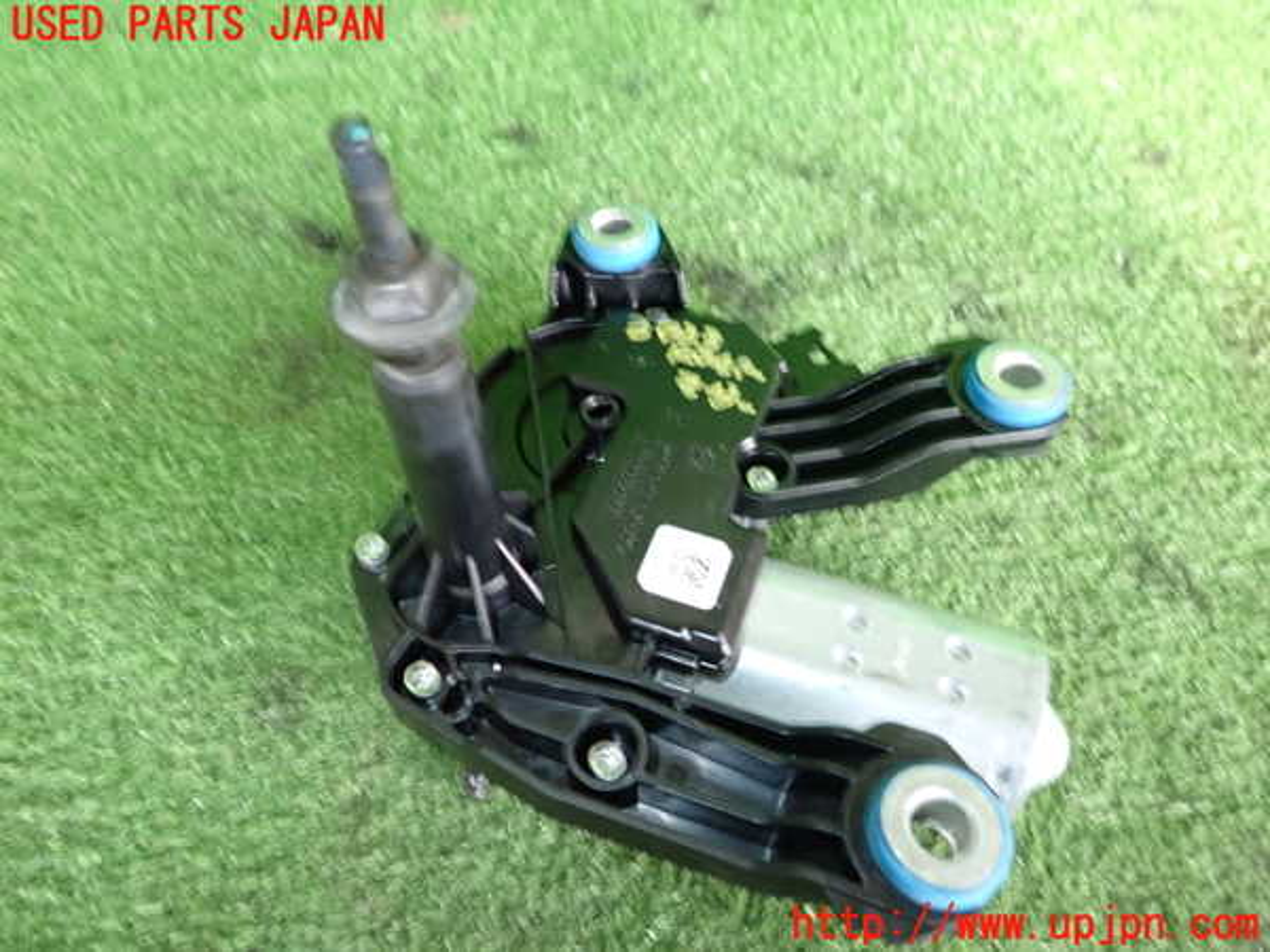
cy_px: 476
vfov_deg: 54.9
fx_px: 917
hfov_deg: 69.4
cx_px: 635
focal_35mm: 25
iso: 800
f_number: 5.6
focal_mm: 4.5
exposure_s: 1/10
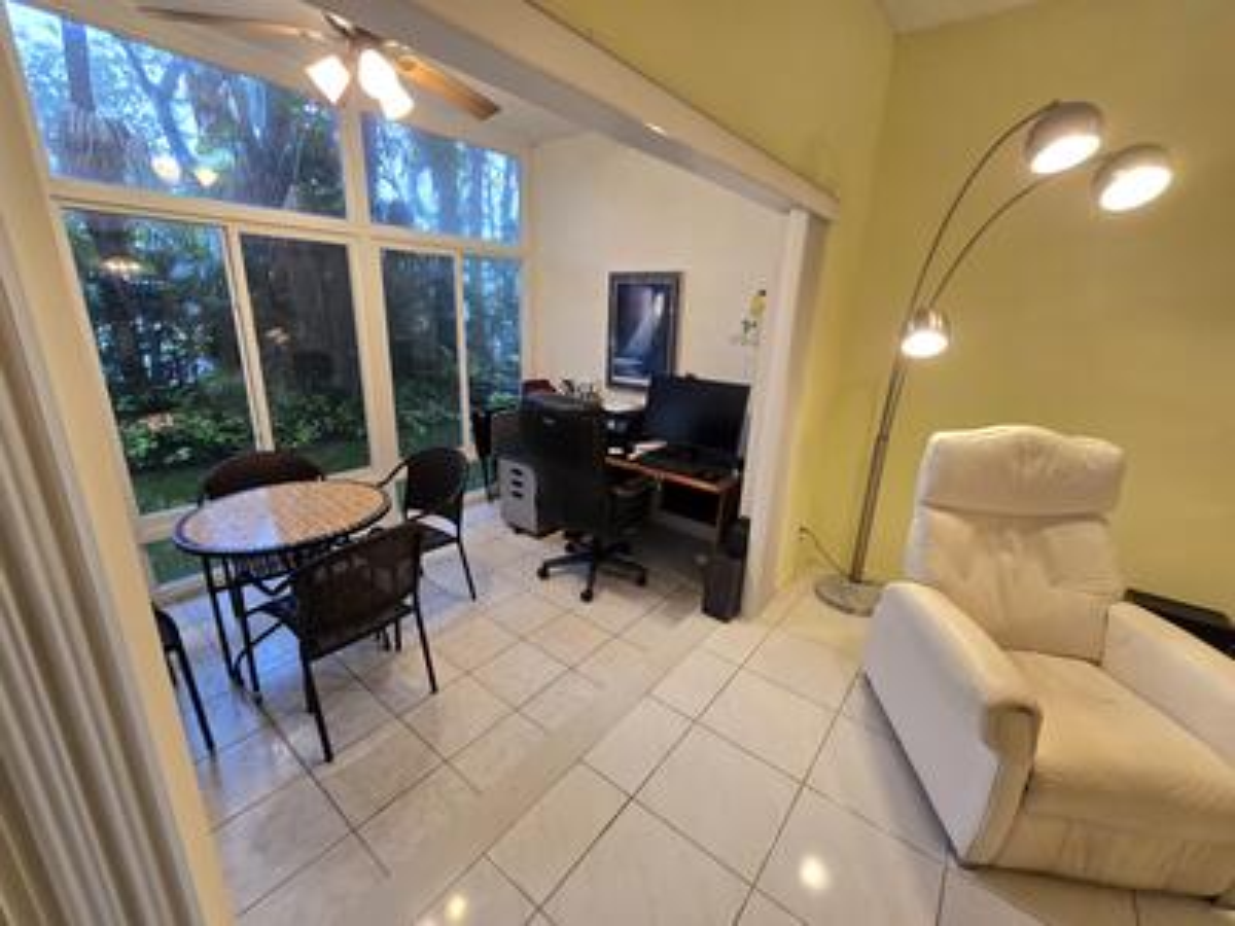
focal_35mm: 13
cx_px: 618
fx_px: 464
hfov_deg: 106.2
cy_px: 463
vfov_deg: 89.9
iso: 160
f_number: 2.2
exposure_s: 1/60
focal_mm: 2.2
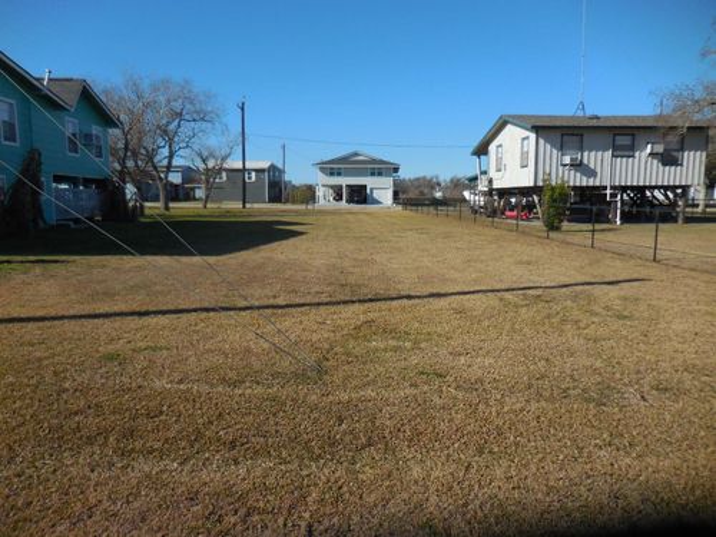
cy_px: 268
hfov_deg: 69.4
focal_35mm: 25
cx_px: 358
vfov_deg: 54.9
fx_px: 517
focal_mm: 4.5
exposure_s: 1/640
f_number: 6.6
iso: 125
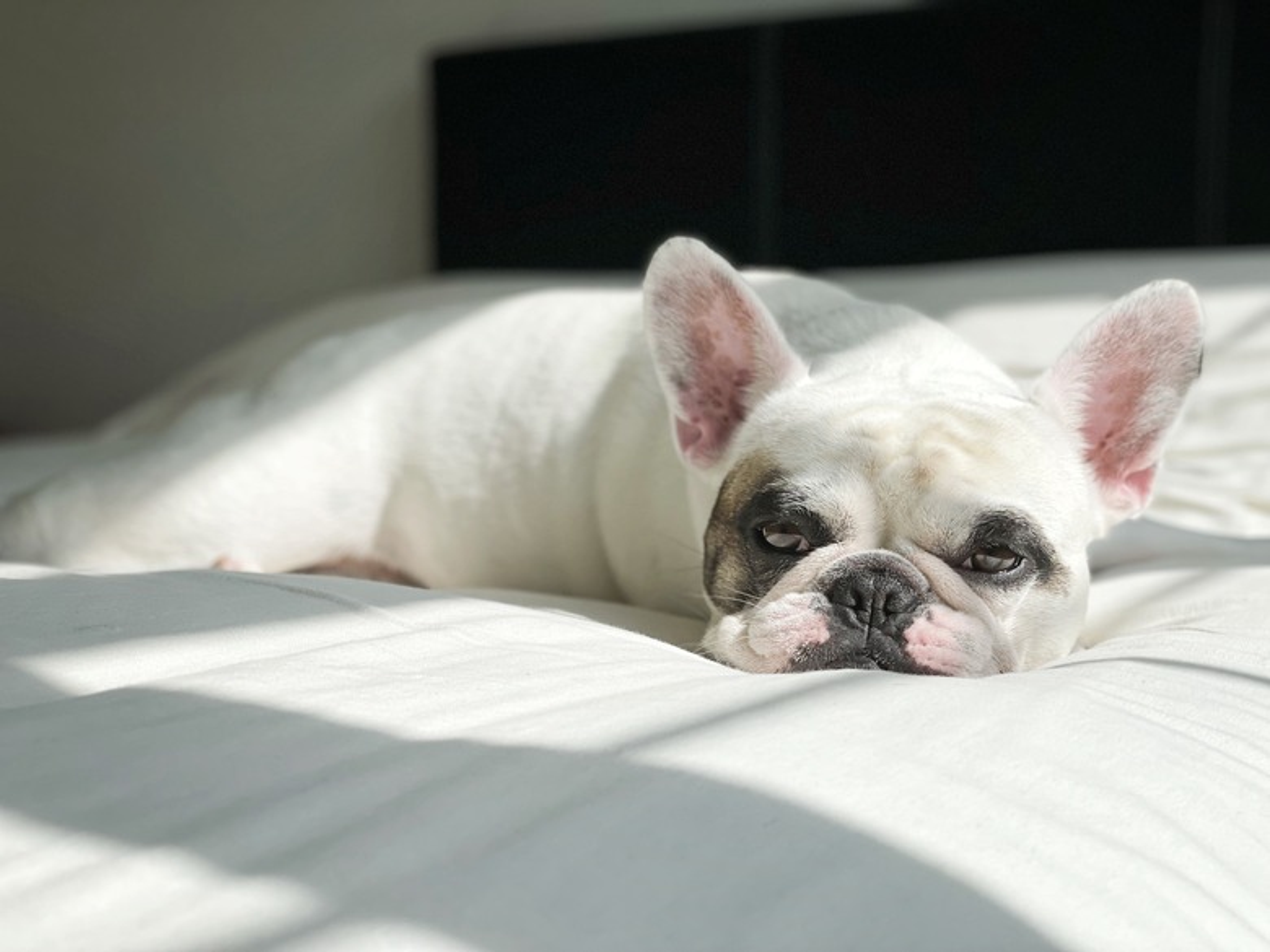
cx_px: 635
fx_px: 1908
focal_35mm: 52
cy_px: 476
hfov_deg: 36.8
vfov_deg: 28.0
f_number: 2
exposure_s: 1/2519
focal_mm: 6
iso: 25
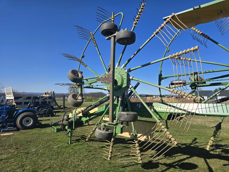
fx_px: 159
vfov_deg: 56.8
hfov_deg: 71.6
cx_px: 117
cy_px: 87
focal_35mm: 24
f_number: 1.8
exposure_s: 1/2105
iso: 25
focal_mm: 5.4
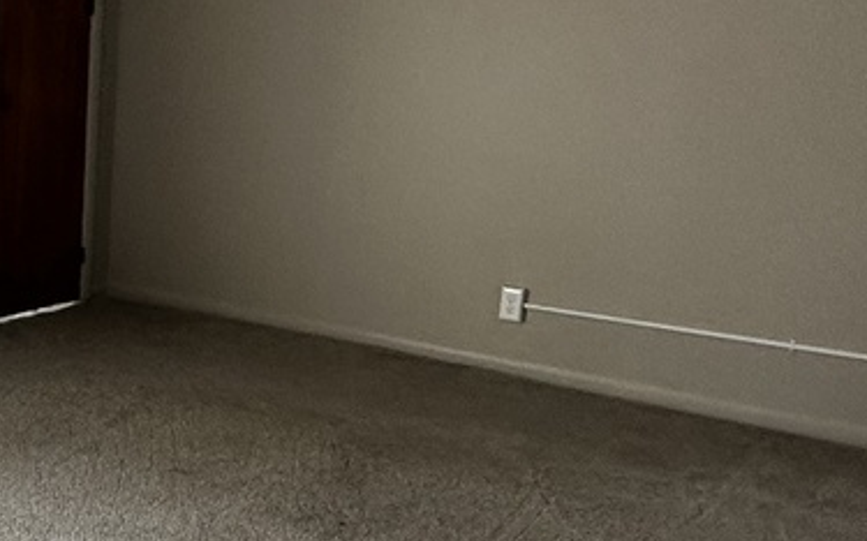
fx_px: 1346
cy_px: 338
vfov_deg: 22.7
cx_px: -129
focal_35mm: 57
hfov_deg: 31.0
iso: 125
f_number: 2.2
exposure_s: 1/99
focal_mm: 2.22
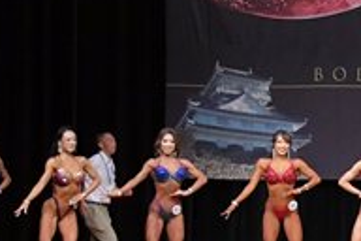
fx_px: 2427
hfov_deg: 8.3
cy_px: 188
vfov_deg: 5.7
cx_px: 520
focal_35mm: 242
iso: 5000
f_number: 5.6
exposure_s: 1/400
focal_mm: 40
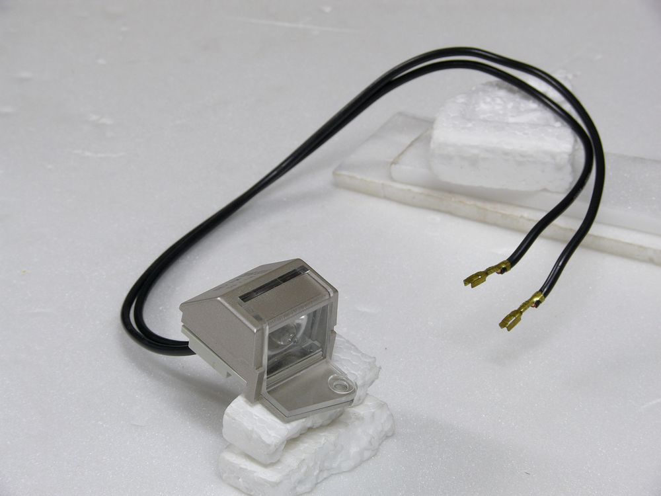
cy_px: 248
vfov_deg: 10.7
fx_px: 2635
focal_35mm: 138
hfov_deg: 14.3
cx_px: 330
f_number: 7.1
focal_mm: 29.2
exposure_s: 1/2.5
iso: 100
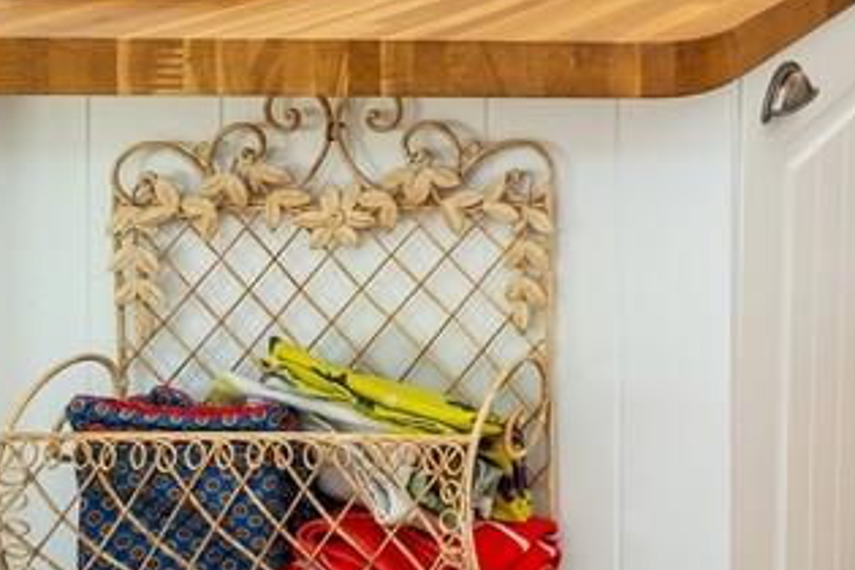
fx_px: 1235
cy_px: -191
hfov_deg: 27.3
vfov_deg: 22.8
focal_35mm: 52
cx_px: 1265
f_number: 7.1
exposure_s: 1/20
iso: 200
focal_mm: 10.5
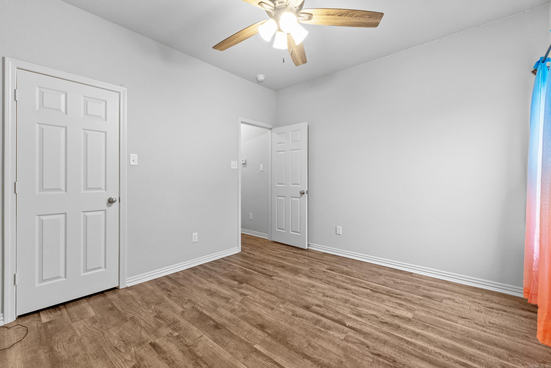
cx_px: 276
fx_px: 230
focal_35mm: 15
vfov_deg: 77.3
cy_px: 184
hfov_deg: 100.4
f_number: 9
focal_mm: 10
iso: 400
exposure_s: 1/1.25
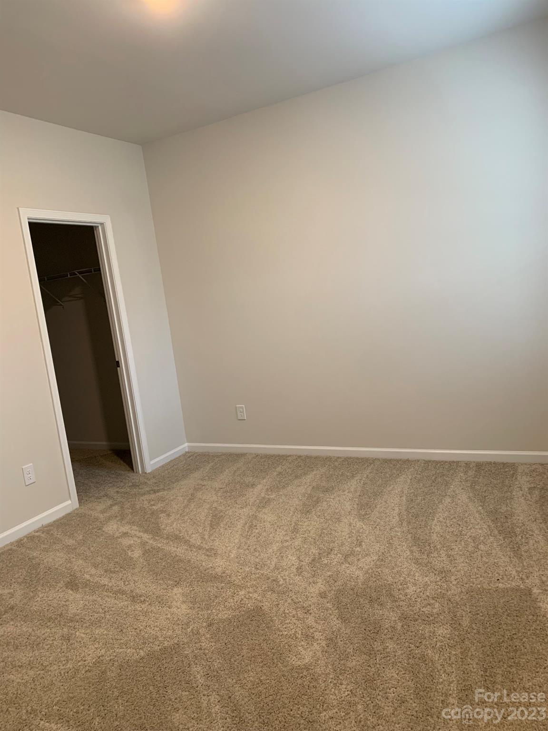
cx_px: 274
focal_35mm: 26
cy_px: 366
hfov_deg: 53.1
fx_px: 549
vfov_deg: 67.3
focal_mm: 4.25
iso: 160
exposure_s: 1/60
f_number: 1.8
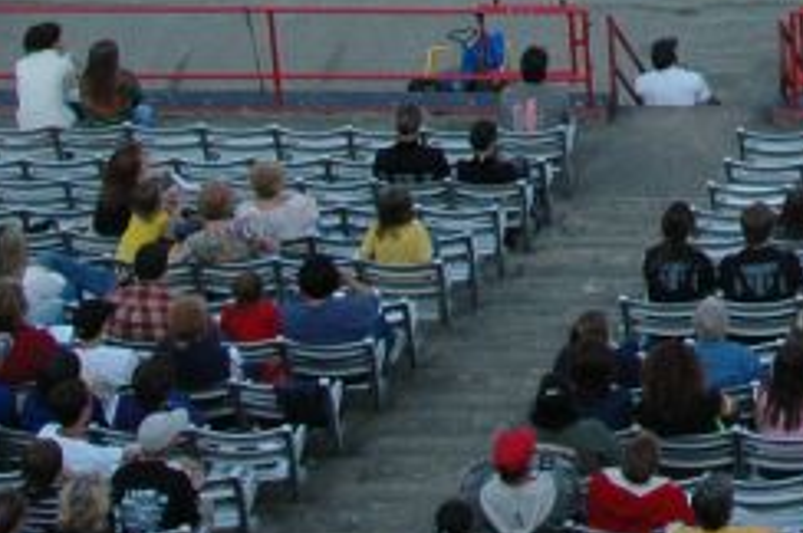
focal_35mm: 170
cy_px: -513
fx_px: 3789
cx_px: 1326
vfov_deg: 7.7
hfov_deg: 11.4
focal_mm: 27
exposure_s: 1/250
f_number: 8
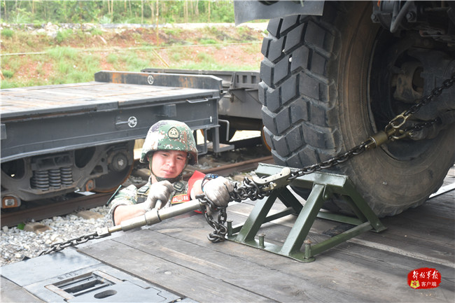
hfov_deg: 38.9
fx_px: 644
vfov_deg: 26.5
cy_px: 152
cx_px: 228
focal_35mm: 51
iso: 400
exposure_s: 1/160
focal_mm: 34
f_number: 6.3
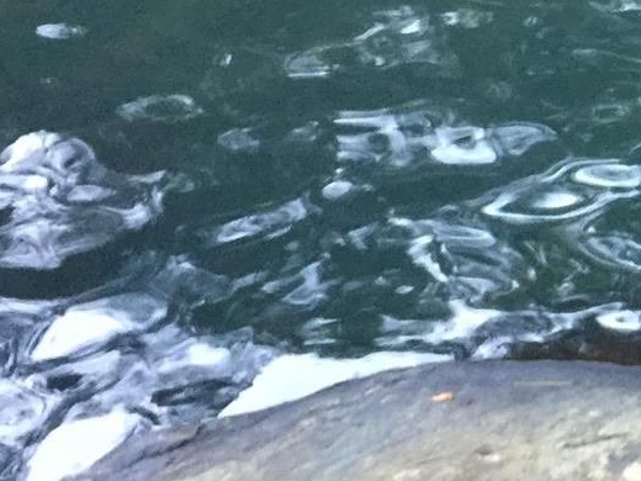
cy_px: 121
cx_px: 836
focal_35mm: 91
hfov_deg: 19.8
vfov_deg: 16.2
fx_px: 1685
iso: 125
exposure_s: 1/10
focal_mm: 4.15
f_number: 2.2
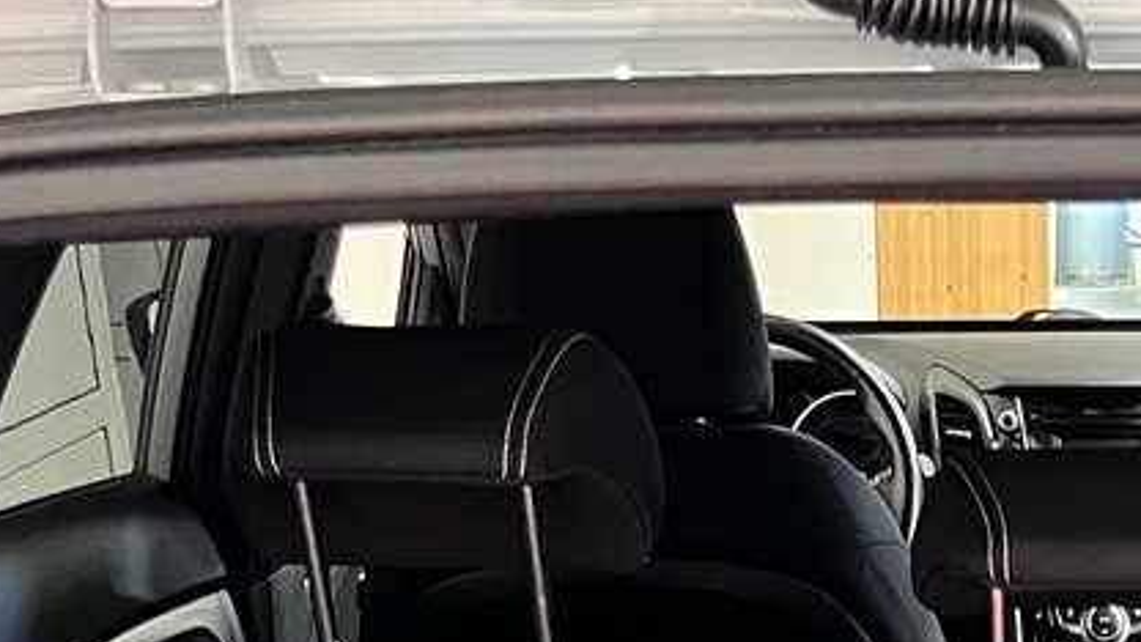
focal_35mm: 98
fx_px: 2965
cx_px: 1119
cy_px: 1460
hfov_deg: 21.1
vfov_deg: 10.8
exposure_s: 1/32
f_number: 1.6
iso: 640
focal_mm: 5.1
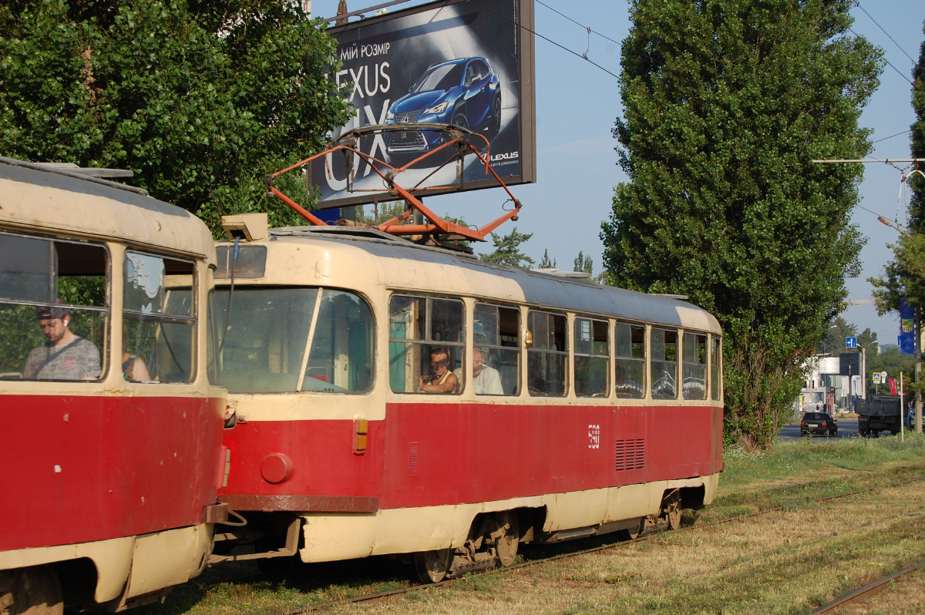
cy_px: 308
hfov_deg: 24.6
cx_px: 462
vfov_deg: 16.5
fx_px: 2118
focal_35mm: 82
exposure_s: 1/320
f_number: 9
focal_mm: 55
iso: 200
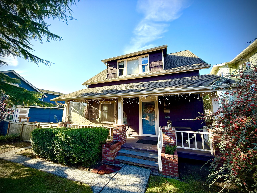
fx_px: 104
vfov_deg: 85.7
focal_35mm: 14
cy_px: 96
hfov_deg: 102.1
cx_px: 128
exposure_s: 1/390
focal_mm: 2.22
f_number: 2.2
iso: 64
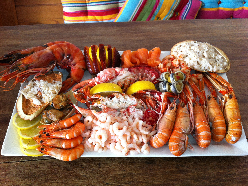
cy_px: 93
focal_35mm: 35
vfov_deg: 40.6
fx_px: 250
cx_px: 124
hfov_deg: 52.7
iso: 100
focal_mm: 3.85
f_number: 2.8
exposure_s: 1/120
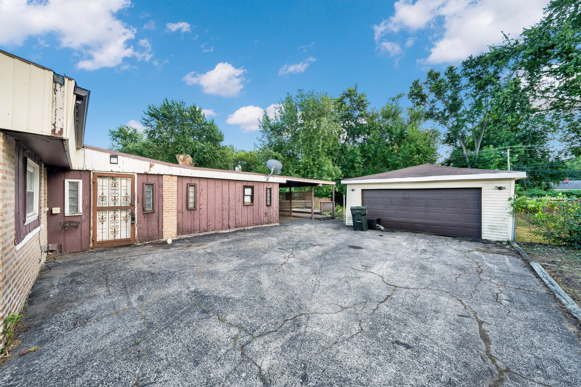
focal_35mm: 12
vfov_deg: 90.0
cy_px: 194
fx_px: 194
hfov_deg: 112.6
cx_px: 290
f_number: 14
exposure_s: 1/25
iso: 800
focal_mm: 12
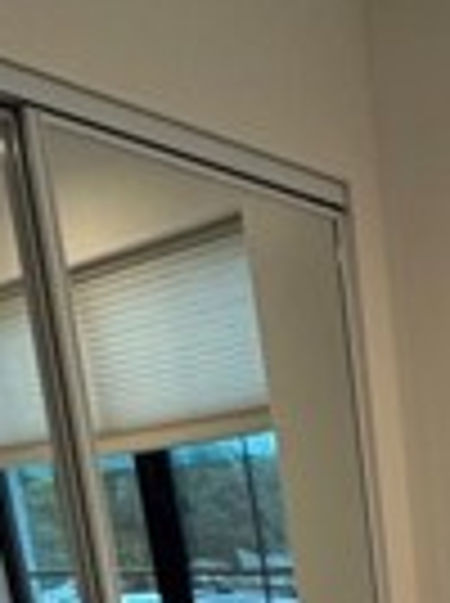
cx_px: 846
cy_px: 909
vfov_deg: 23.2
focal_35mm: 67
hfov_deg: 17.2
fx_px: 1165
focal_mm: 2.22
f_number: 2.2
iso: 200
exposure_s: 1/120
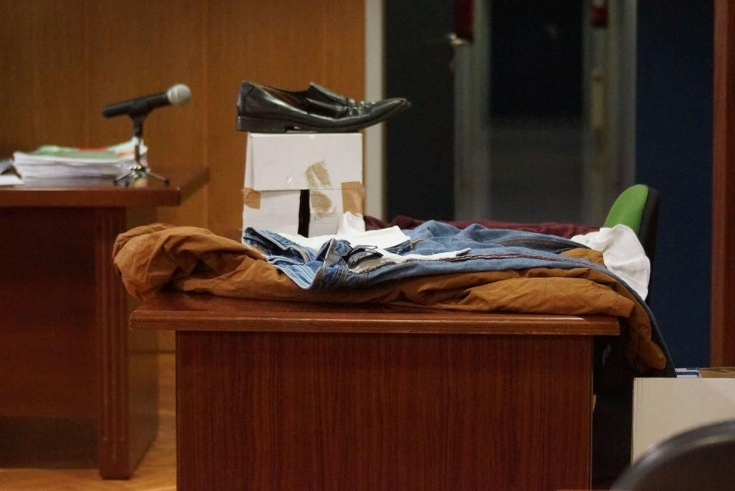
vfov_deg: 12.2
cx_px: 368
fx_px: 2298
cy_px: 246
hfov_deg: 18.2
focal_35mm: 112
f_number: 4.5
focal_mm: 75
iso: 6400
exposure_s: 1/250
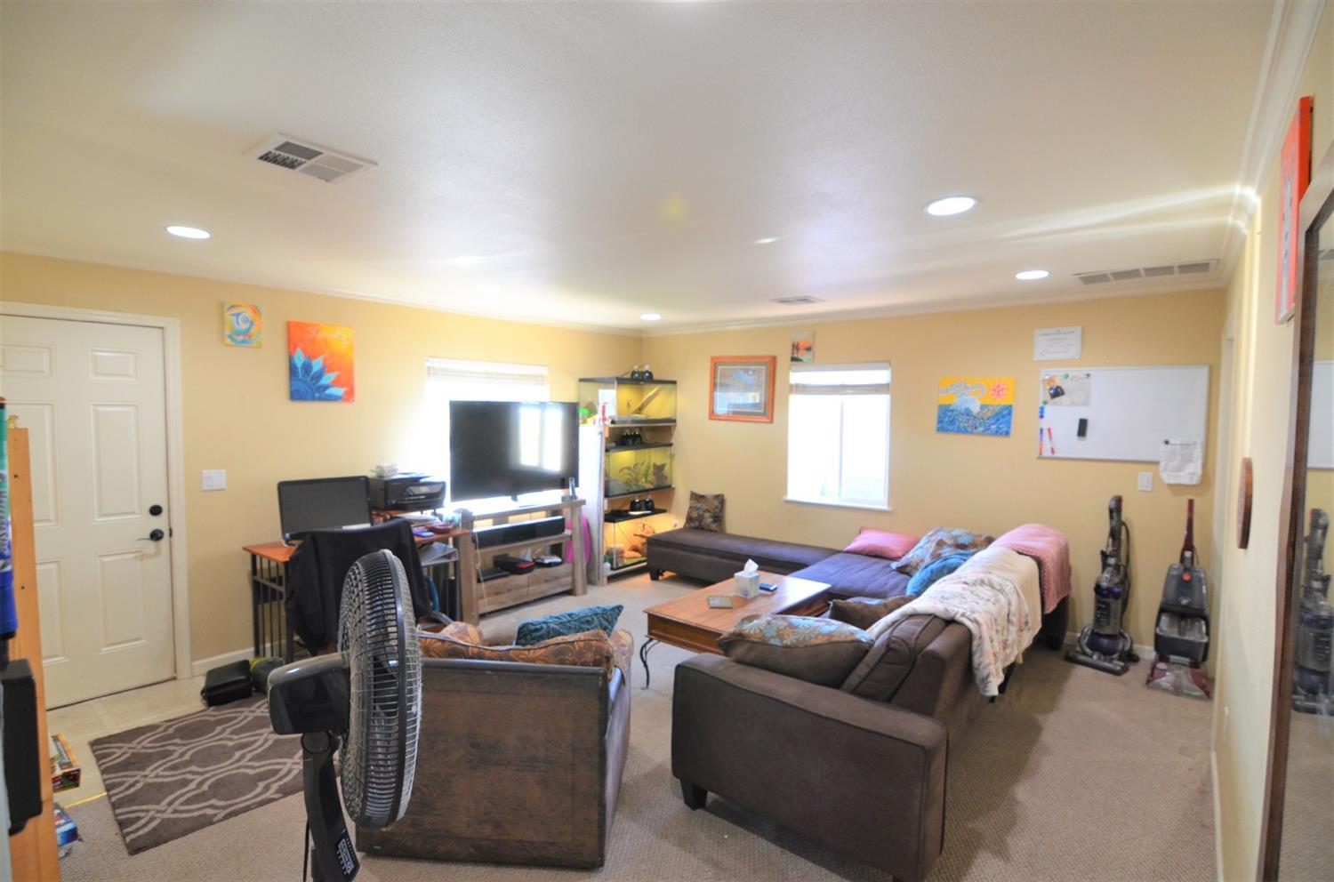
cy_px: 441
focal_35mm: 16
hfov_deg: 95.1
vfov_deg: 71.8
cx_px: 667
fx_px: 610
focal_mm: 11
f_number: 4
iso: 800
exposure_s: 1/60
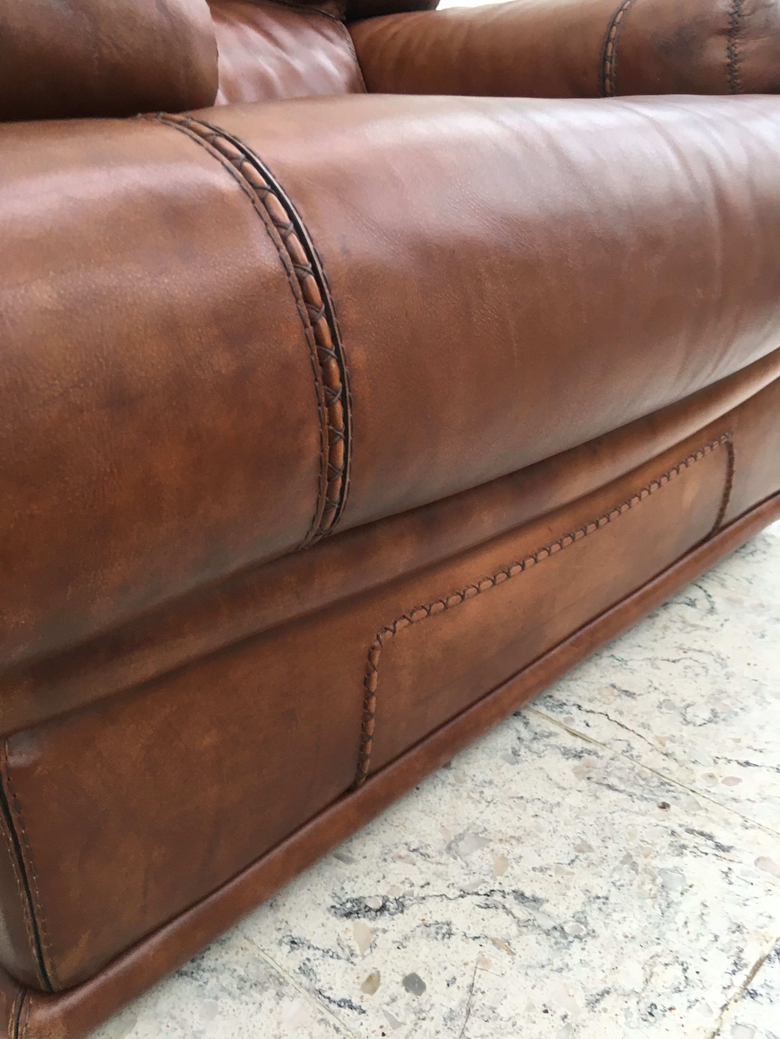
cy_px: 520
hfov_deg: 48.2
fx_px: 871
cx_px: 390
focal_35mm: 29
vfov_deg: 61.7
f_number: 2.2
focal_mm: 4.15
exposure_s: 1/33
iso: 50
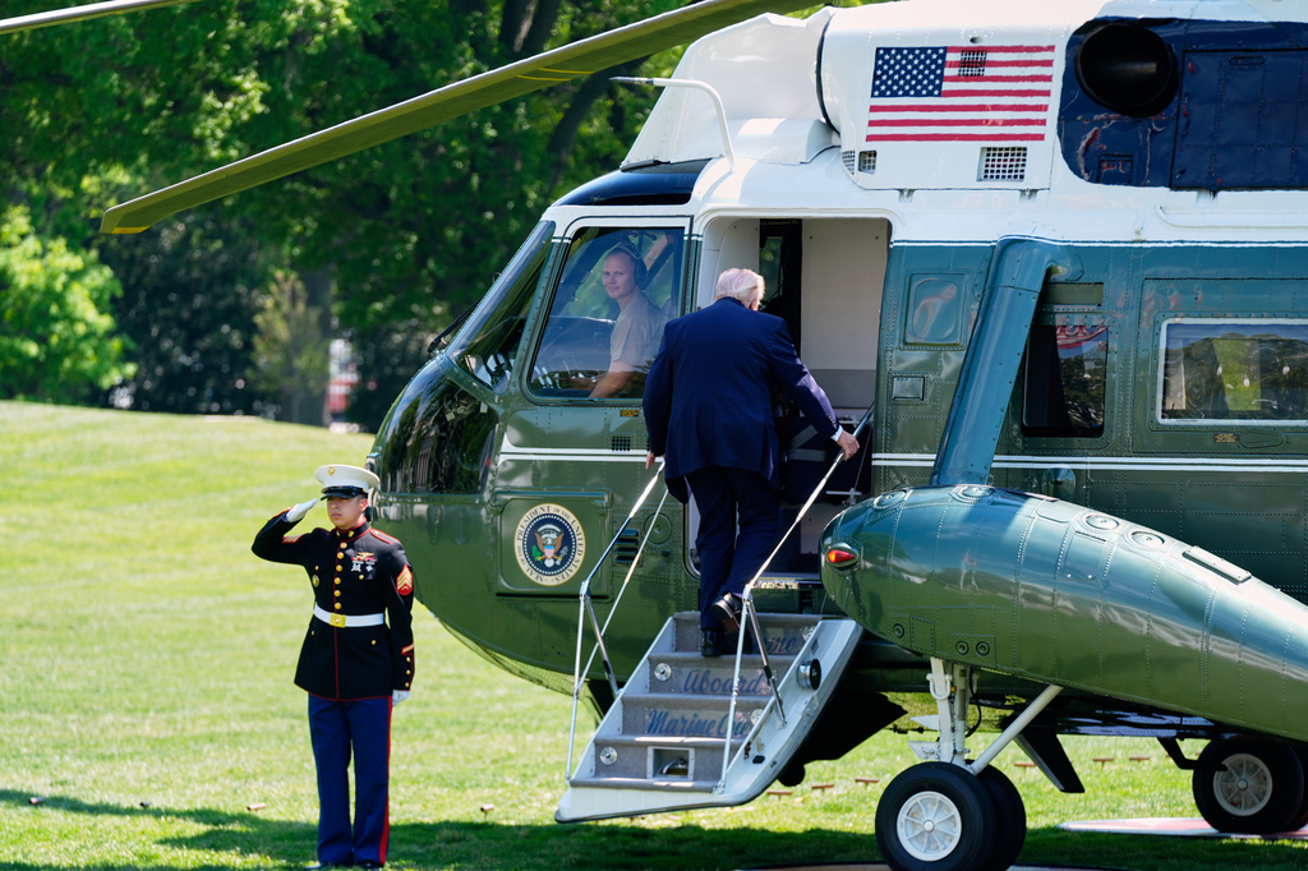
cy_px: 436
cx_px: 654
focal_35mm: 200
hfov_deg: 10.3
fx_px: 7264
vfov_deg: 6.9
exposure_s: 1/500
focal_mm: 200
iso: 200
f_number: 4.5
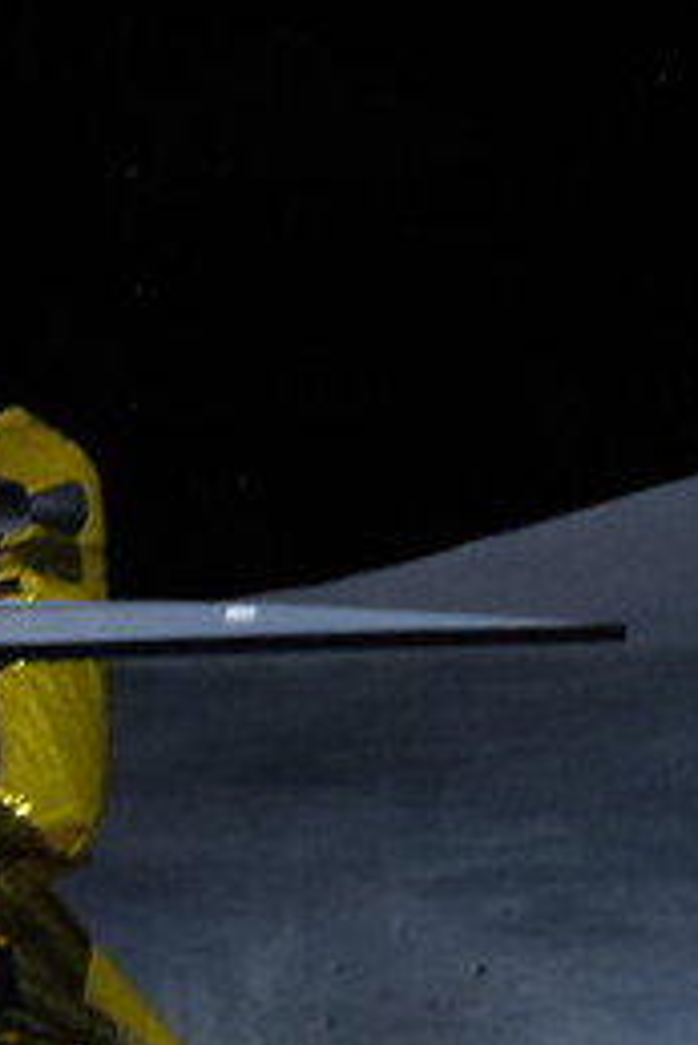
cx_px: 428
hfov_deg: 5.6
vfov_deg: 8.4
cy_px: 724
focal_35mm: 245
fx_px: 7115
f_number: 2
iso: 2500
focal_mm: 35
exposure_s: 1/75
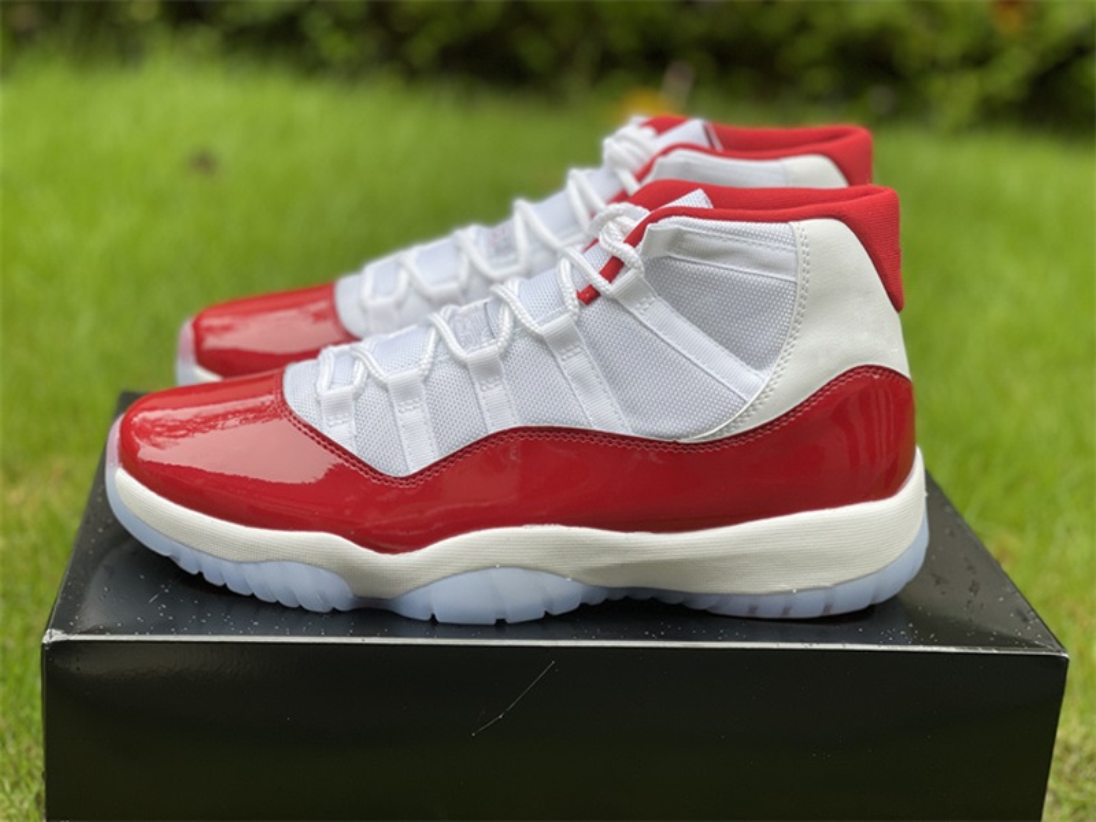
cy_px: 411
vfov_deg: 22.9
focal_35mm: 64
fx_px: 2026
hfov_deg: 30.3
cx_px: 548
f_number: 2.2
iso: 64
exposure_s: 1/121
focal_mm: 7.5
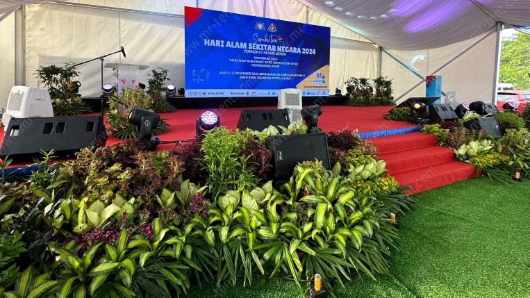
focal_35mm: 16
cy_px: 97
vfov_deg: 65.2
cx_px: 267
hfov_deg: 99.4
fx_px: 225
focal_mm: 2.22
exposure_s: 1/100
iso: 50
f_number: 2.2
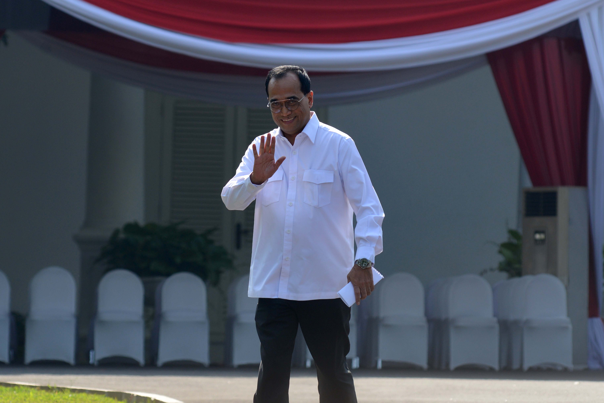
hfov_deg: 10.3
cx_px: 302
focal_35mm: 200
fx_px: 3357
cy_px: 202
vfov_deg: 6.9
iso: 400
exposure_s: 1/800
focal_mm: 200
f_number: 6.3
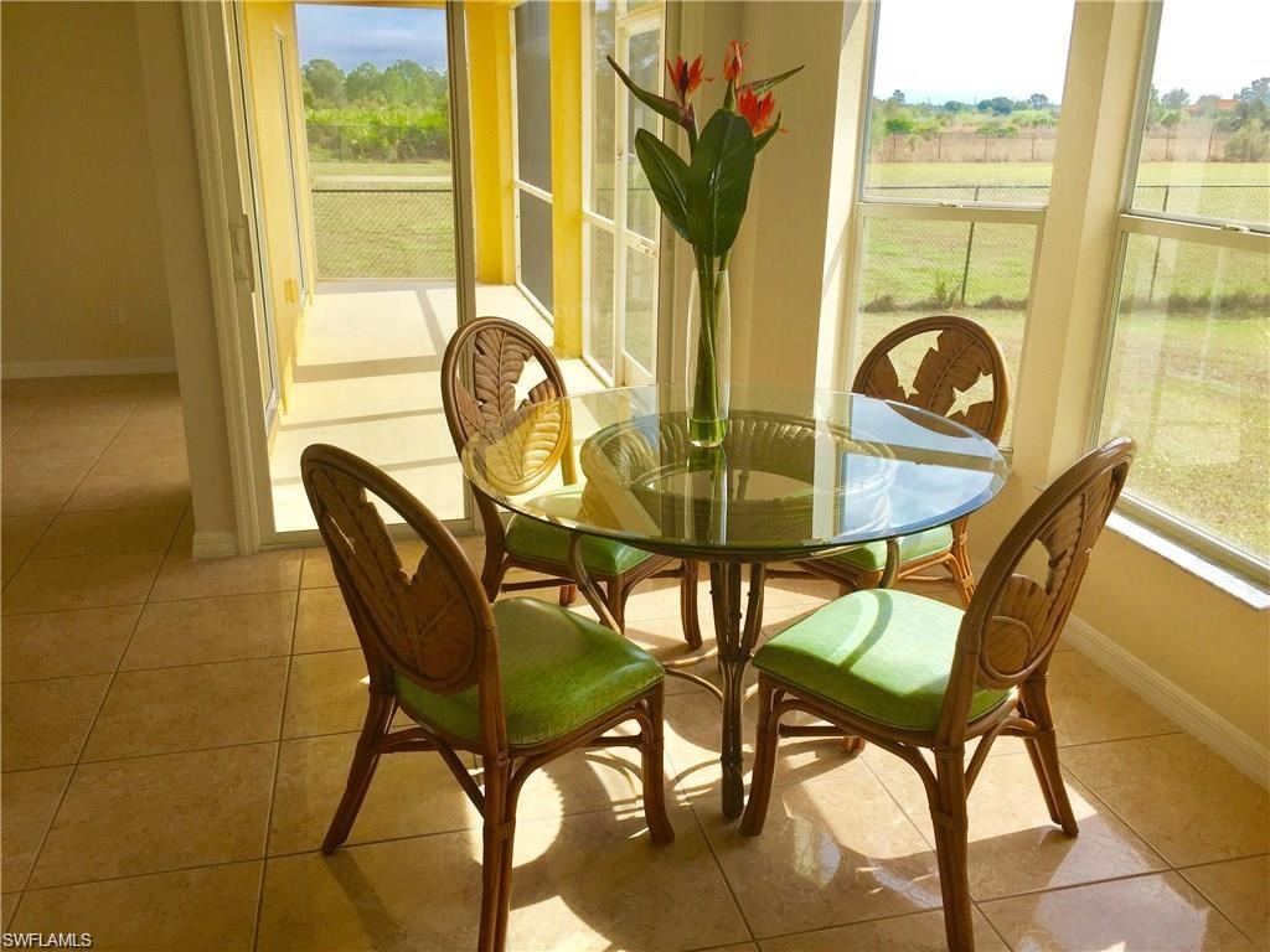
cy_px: 476
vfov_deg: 48.2
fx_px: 1064
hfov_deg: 61.7
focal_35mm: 29
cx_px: 635
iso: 32
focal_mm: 4.15
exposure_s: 1/1041
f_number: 2.2
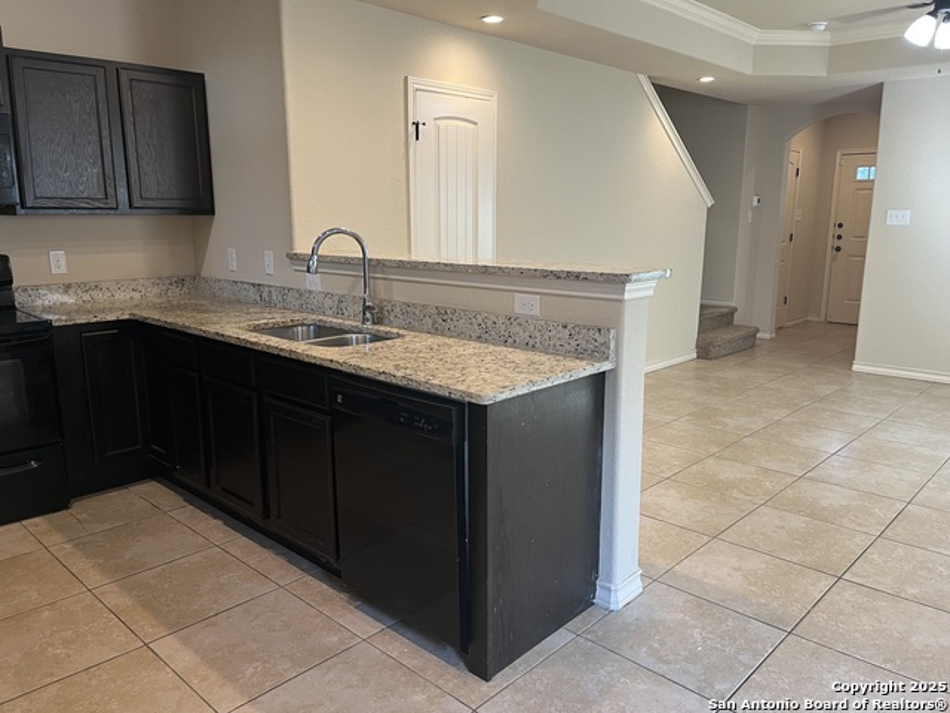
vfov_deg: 53.1
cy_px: 356
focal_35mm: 26
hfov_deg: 67.3
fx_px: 714
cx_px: 475
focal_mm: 5.1
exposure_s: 1/60
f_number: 1.6
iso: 100
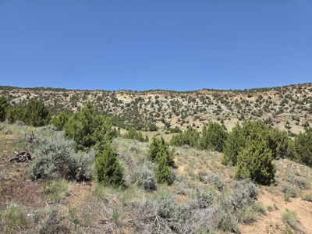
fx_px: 207
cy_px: 117
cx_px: 156
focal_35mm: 23
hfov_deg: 73.9
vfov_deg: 58.9
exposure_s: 1/5447
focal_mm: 6.3
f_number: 1.7
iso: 80
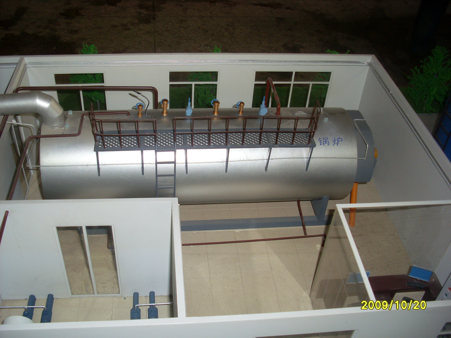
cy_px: 169
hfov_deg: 49.0
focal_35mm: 38
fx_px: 495
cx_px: 226
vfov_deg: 37.7
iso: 100
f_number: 3
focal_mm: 6.3
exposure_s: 1/45
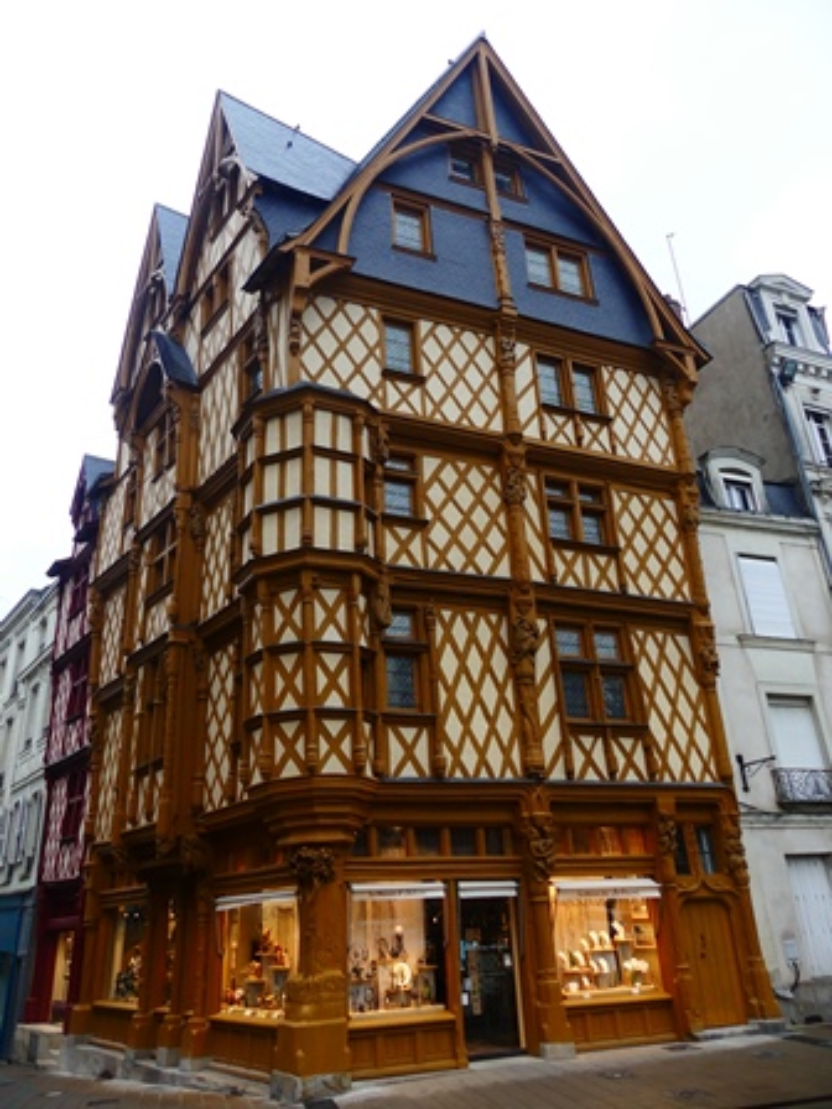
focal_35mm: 25
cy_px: 554
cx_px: 416
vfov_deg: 69.4
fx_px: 801
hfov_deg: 54.9
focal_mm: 4.5
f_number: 2.8
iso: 100
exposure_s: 1/80
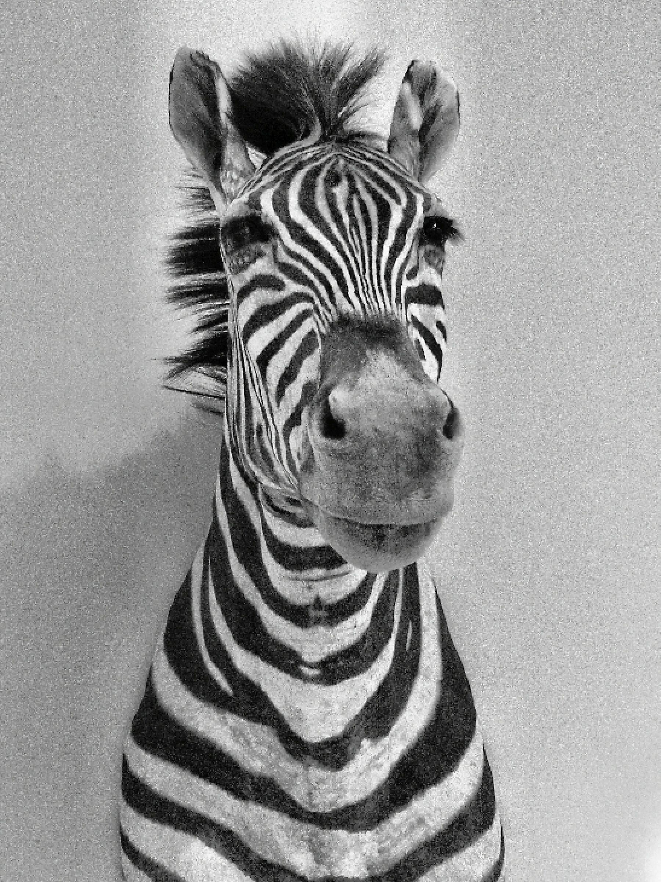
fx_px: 2062
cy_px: 441
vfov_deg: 24.1
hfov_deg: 18.2
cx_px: 330
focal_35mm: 81
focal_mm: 3.95
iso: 320
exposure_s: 1/33.3
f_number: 1.6
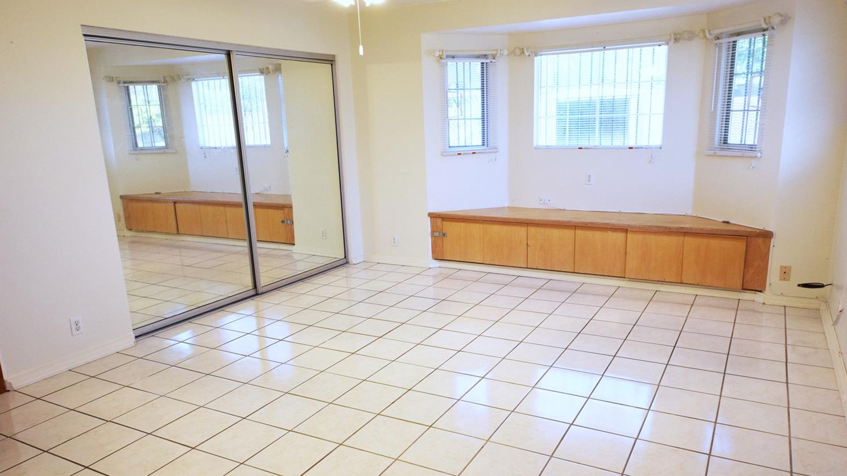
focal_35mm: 27
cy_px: 256
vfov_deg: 42.9
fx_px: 606
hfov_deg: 69.8
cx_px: 451
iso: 400
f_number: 5.6
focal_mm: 16
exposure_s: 1/80
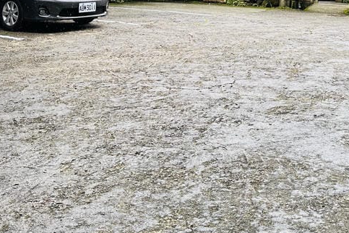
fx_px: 601
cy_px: -51
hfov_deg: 32.2
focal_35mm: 62
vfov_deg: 20.4
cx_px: 223
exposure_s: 1/646
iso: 80
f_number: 1.78
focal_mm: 6.86
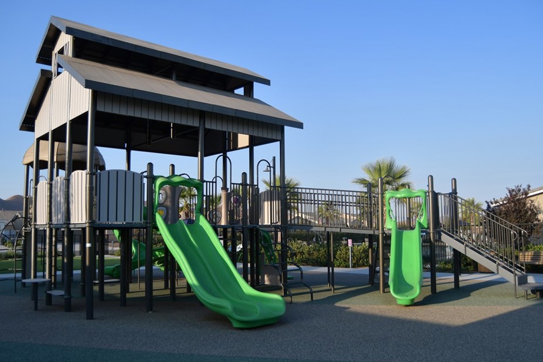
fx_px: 453
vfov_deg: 43.6
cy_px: 187
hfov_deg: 61.9
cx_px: 272
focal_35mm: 30
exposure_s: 1/1600
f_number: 3.5
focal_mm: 18
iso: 200
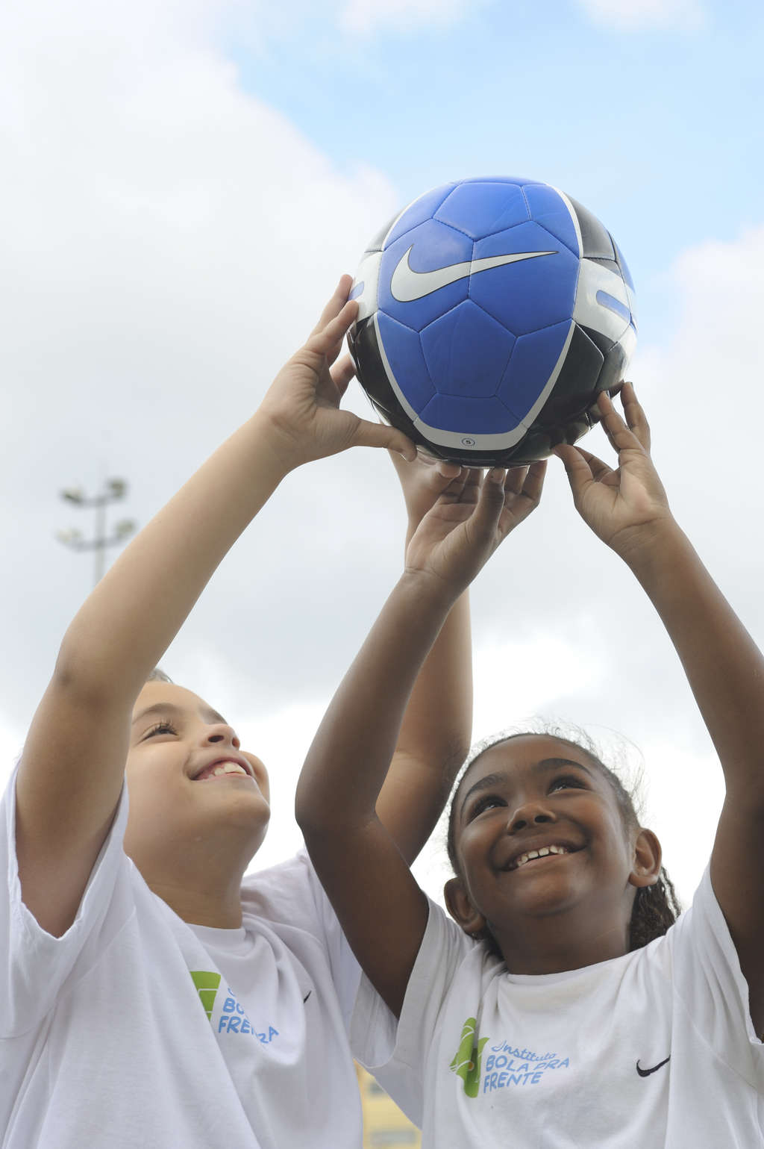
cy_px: 574
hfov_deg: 19.4
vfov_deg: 28.9
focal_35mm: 70
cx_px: 382
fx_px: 2231
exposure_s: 1/60
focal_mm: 70
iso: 400
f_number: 8
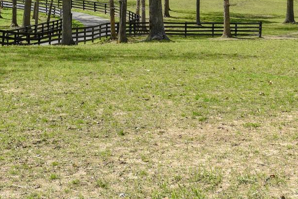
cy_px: -80
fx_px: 977
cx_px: 123
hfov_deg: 17.3
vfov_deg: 11.2
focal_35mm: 118
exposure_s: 1/200
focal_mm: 35
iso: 100
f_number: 9
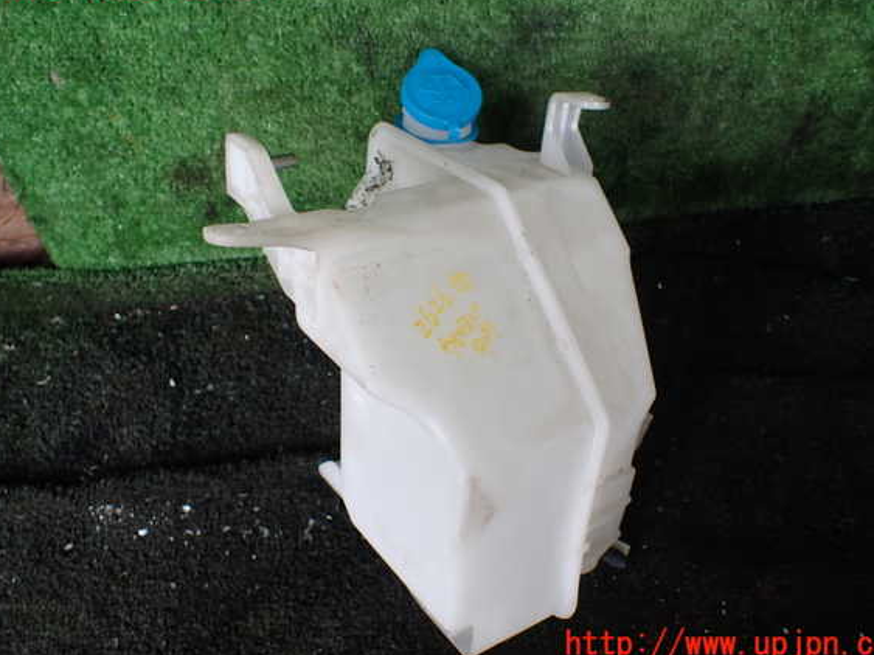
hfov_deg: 56.8
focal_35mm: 32
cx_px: 450
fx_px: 808
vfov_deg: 44.1
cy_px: 315
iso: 160
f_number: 2.3
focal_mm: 5.4
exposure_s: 1/125
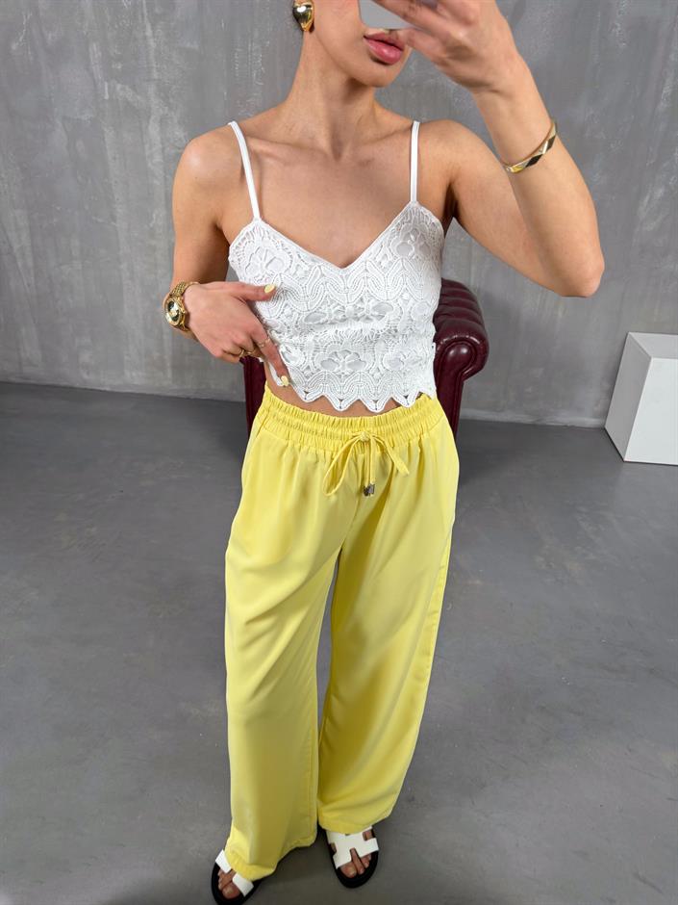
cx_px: 339
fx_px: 627
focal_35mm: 24
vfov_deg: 71.6
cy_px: 452
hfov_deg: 56.8
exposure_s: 1/121
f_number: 1.78
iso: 160
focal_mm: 6.76
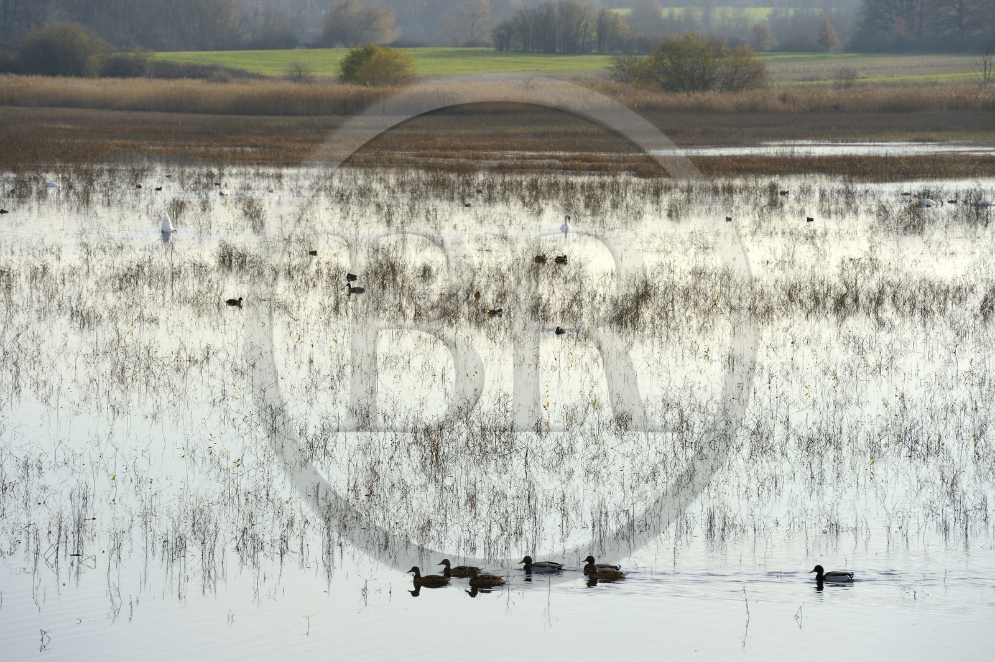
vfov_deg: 6.9
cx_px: 498
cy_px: 331
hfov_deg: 10.3
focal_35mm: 200
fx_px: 5523
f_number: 10
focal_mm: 200
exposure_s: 1/800
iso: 400
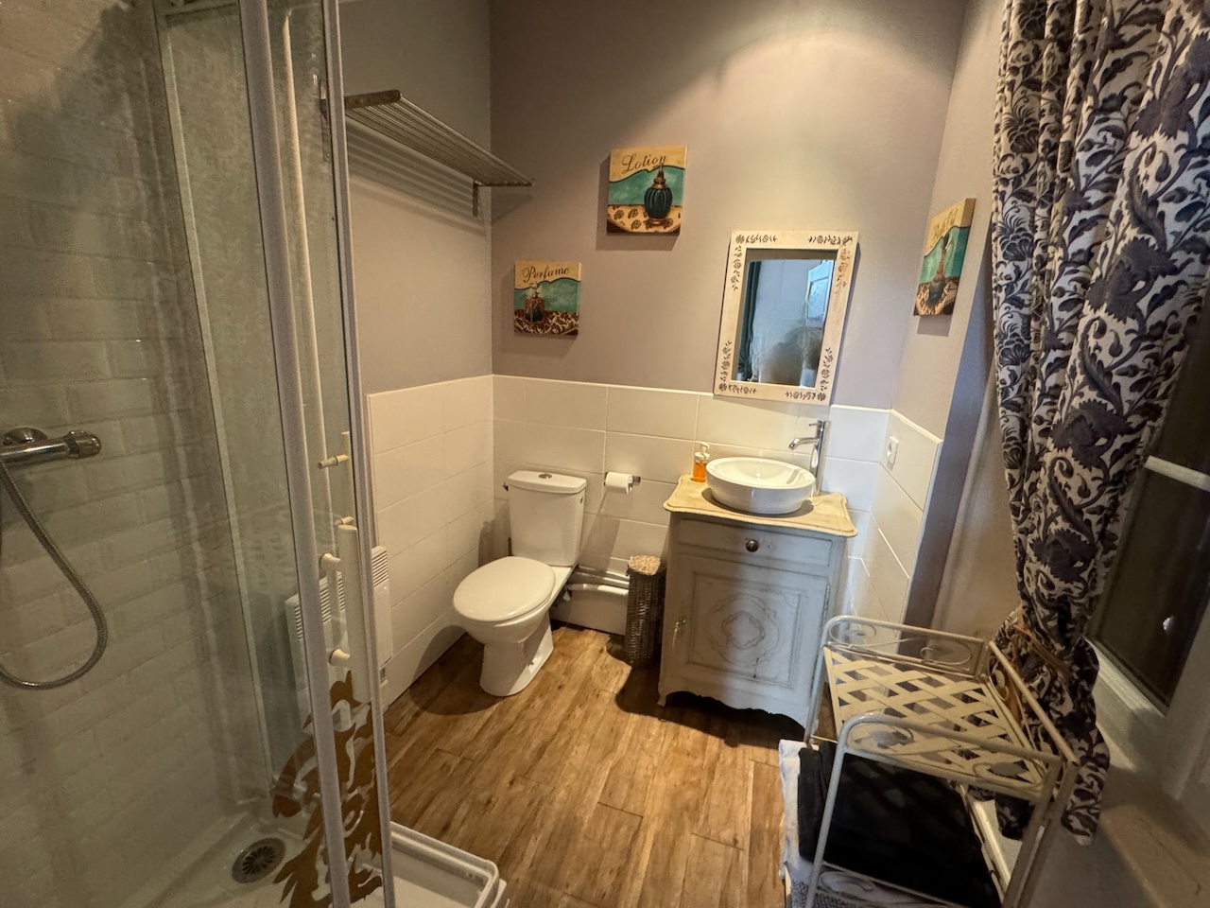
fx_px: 489
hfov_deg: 102.1
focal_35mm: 14
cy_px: 454
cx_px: 605
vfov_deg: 85.7
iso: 500
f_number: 2.2
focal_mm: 2.22
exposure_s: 1/50
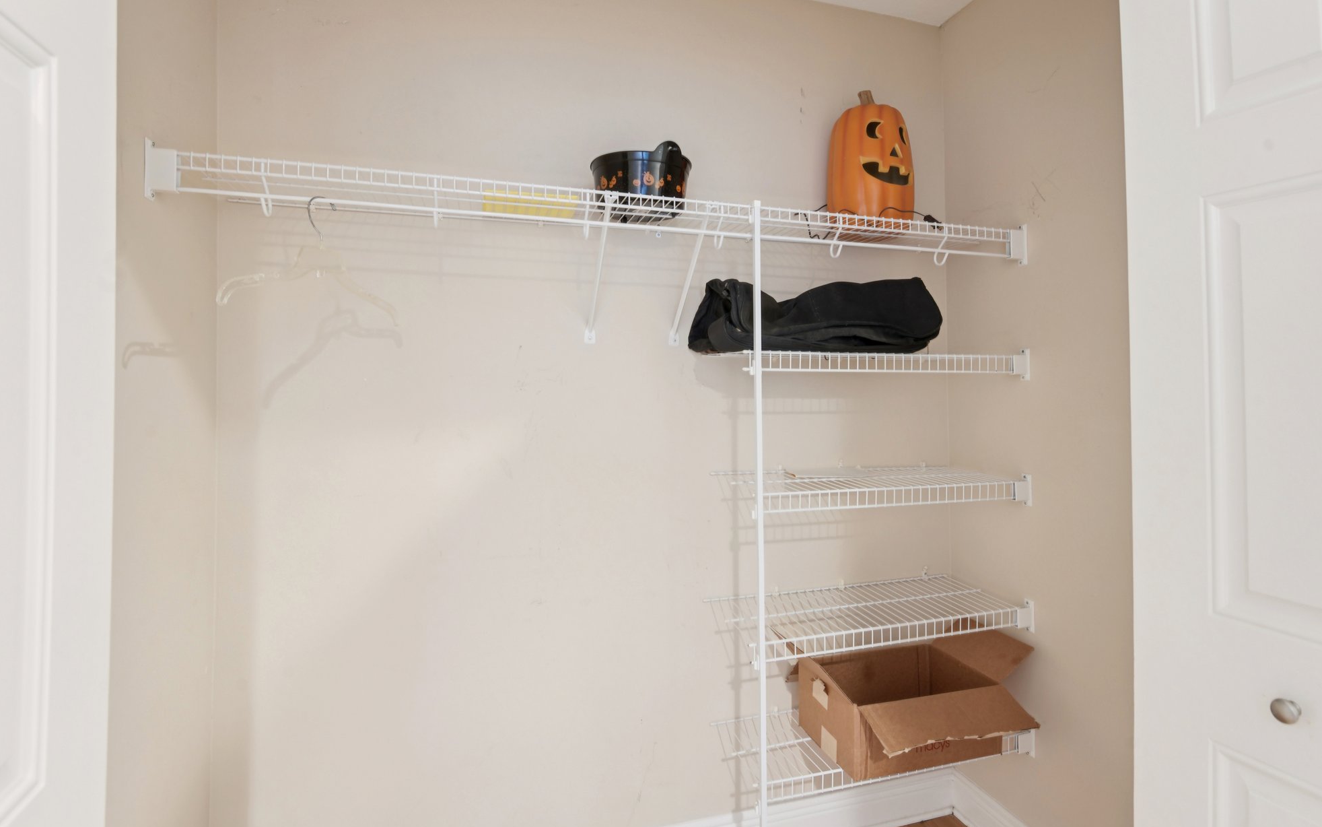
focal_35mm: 17
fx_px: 613
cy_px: 395
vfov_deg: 68.0
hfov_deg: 94.3
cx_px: 685
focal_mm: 16
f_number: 8
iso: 400
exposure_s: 1/1.25
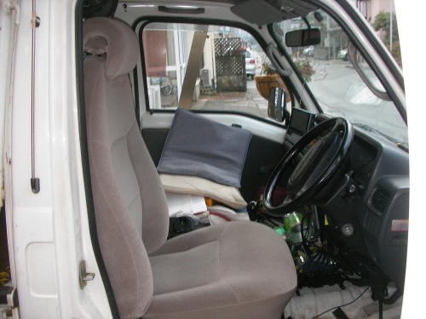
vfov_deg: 37.7
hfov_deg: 49.0
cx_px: 213
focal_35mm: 38
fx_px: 468
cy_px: 160
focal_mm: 6.3
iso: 100
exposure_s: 1/40
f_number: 3.5
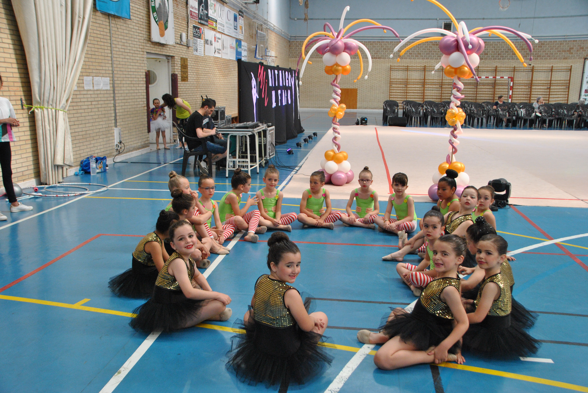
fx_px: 613
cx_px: 294
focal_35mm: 38
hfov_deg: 51.2
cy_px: 196
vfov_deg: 35.6
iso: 800
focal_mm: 25
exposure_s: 1/125
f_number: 5.6
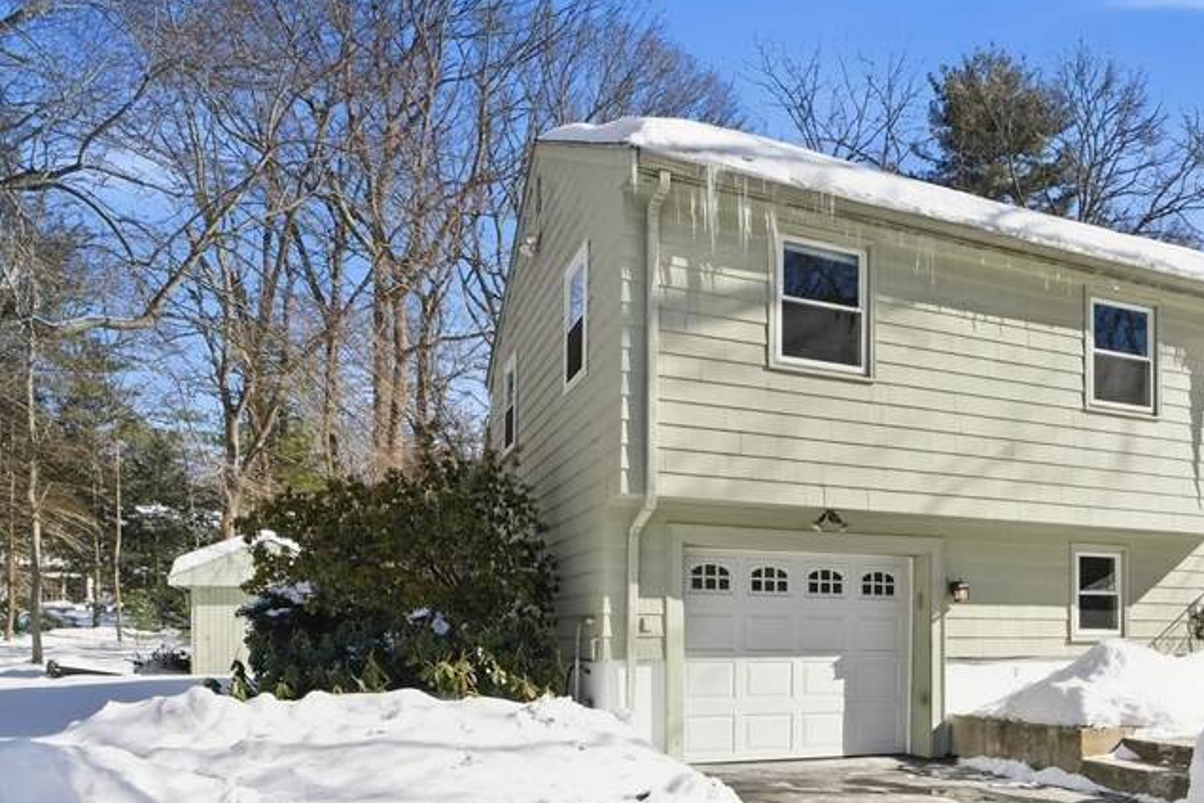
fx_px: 970
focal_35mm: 29
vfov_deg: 43.1
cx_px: 939
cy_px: 628
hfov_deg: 59.4
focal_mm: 18
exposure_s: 1/8000
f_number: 5.6
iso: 2500
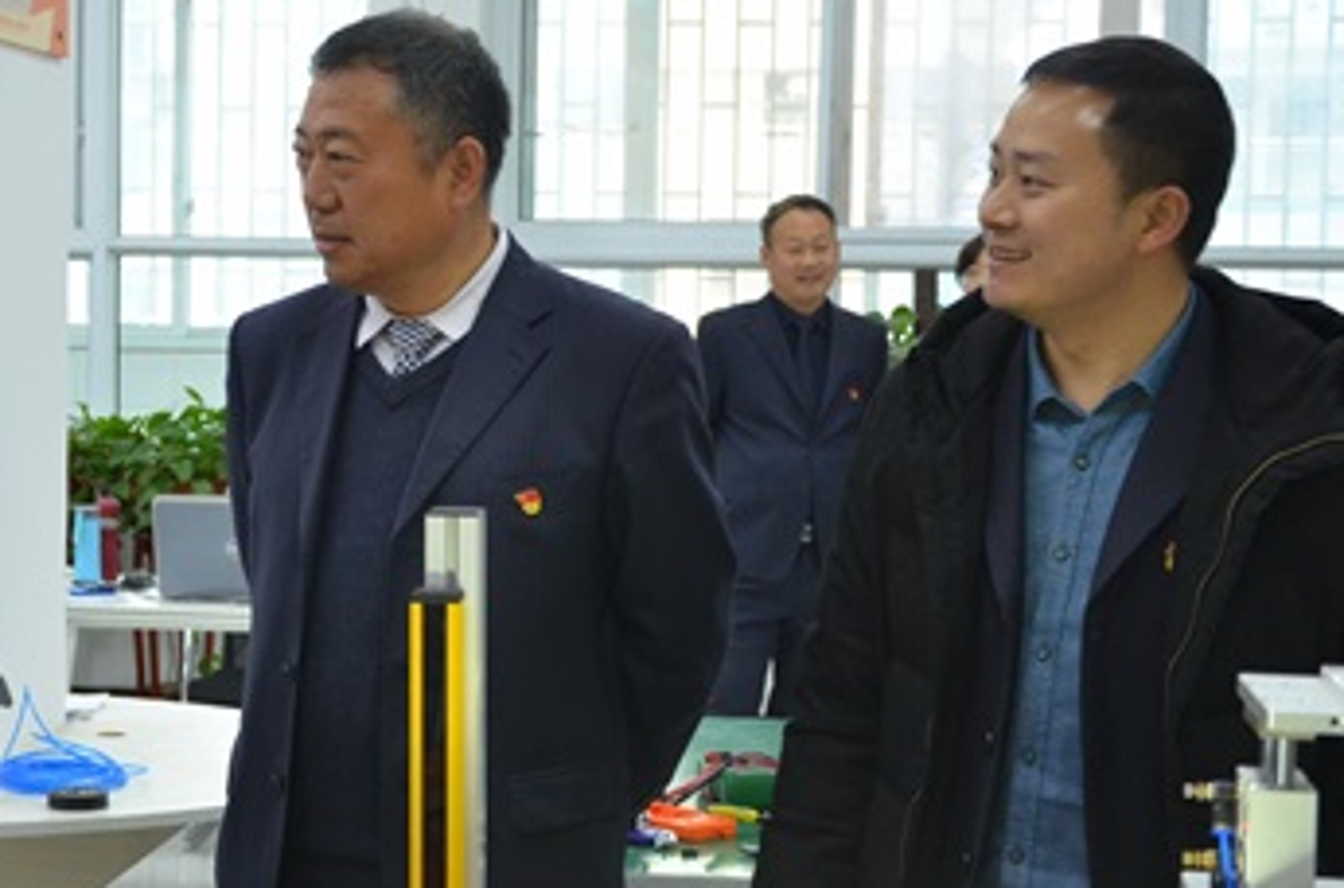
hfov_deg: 27.5
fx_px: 2718
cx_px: 362
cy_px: 458
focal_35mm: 73
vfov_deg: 18.6
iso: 800
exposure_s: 1/50
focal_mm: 28
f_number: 4
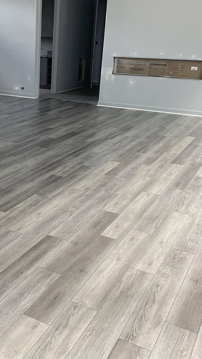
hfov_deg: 27.0
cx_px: 32
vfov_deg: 47.4
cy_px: 179
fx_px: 409
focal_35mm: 43
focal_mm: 4.2
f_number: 1.6
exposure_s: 1/90
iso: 125
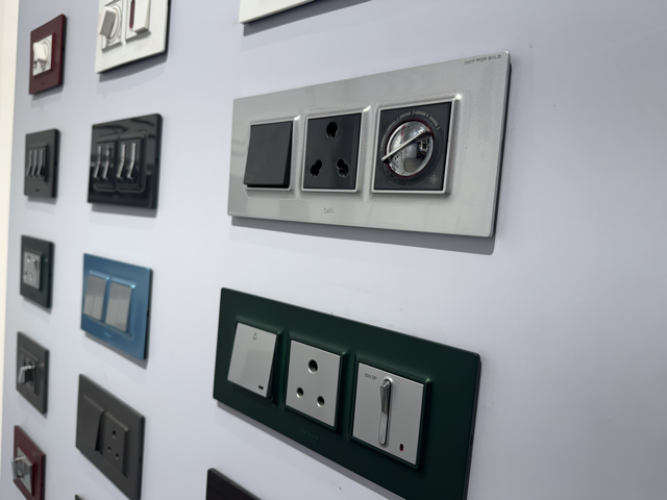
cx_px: 334
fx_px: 462
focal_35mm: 24
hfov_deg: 71.6
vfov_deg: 56.8
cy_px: 250
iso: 64
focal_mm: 6.76
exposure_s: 1/163
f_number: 1.78
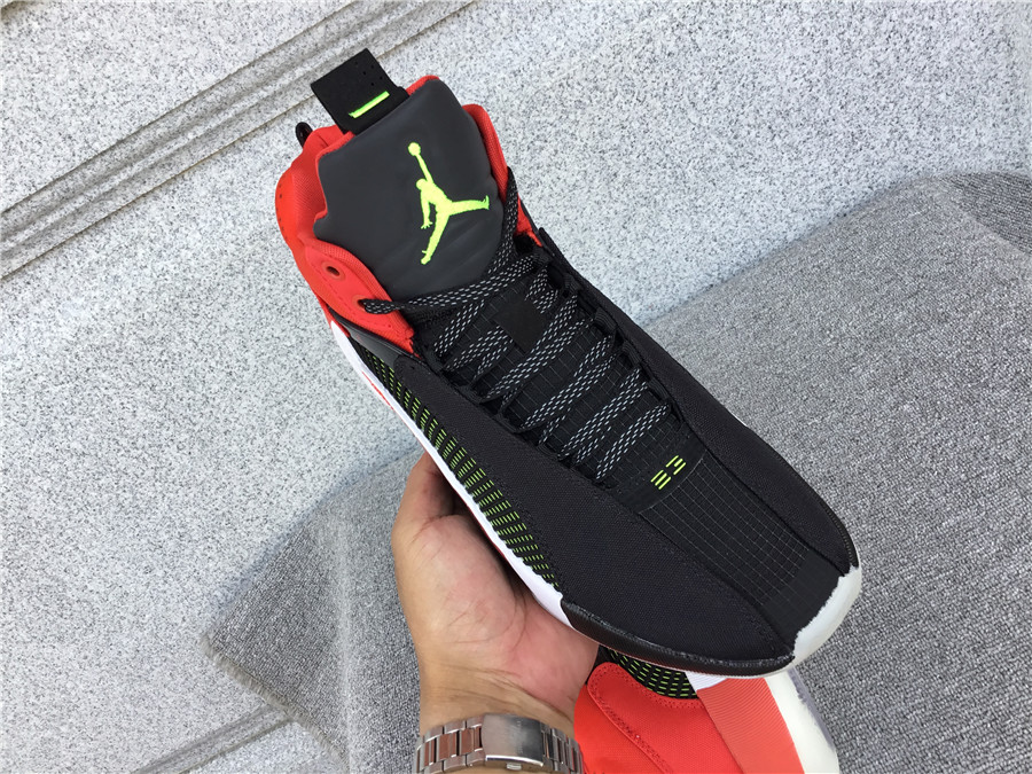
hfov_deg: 58.4
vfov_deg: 45.4
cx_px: 516
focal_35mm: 31
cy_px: 387
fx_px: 924
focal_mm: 3.3
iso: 25
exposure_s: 1/169
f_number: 2.4
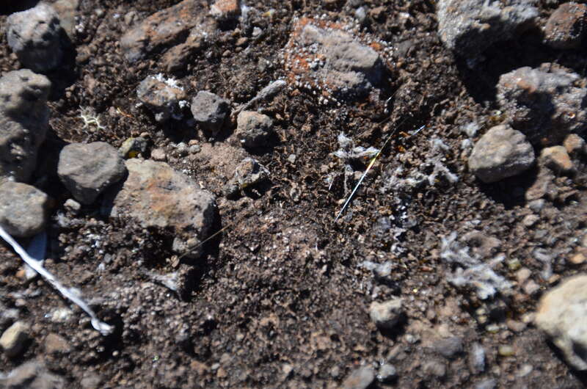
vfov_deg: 3.4
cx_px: 294
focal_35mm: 405
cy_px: 194
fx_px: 6591
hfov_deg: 5.1
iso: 400
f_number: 6.3
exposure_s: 1/400
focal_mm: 270
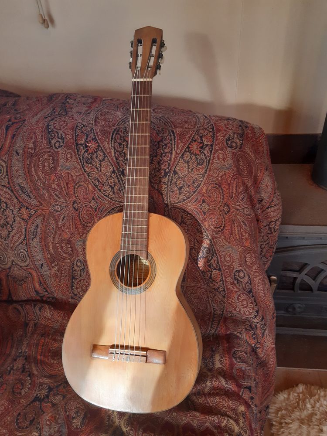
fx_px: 327
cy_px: 218
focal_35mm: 26
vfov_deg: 67.3
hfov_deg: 53.1
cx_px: 164
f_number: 1.7
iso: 250
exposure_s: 1/33
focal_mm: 3.92
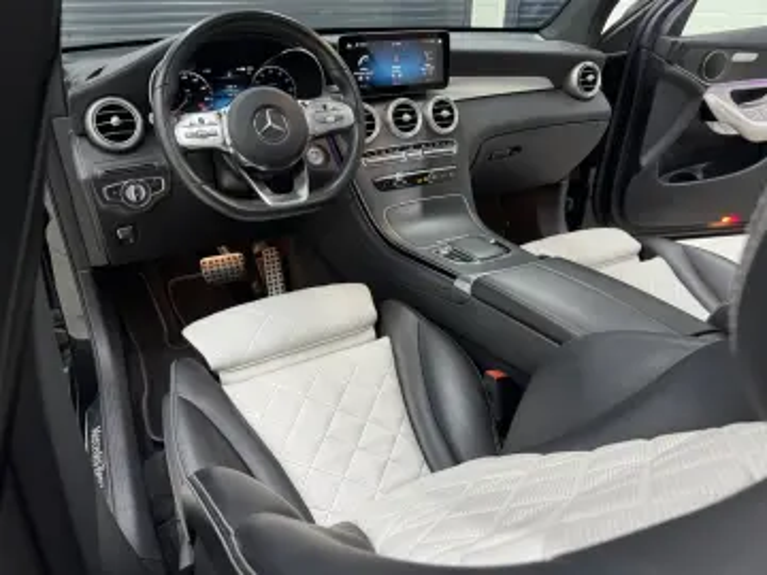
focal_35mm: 24
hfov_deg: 71.6
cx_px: 384
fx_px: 532
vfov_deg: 56.8
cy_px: 288
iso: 400
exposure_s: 1/50
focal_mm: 6.76
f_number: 1.78
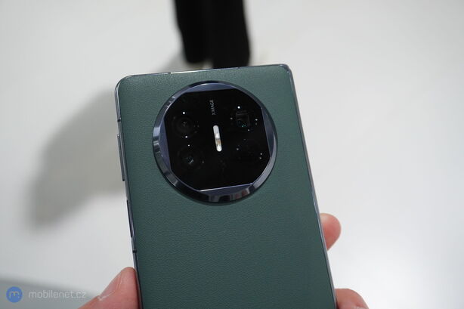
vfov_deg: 36.9
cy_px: 154
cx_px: 232
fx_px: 464
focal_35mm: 36
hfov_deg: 53.1
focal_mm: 24
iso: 1000
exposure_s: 1/125
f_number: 5.6
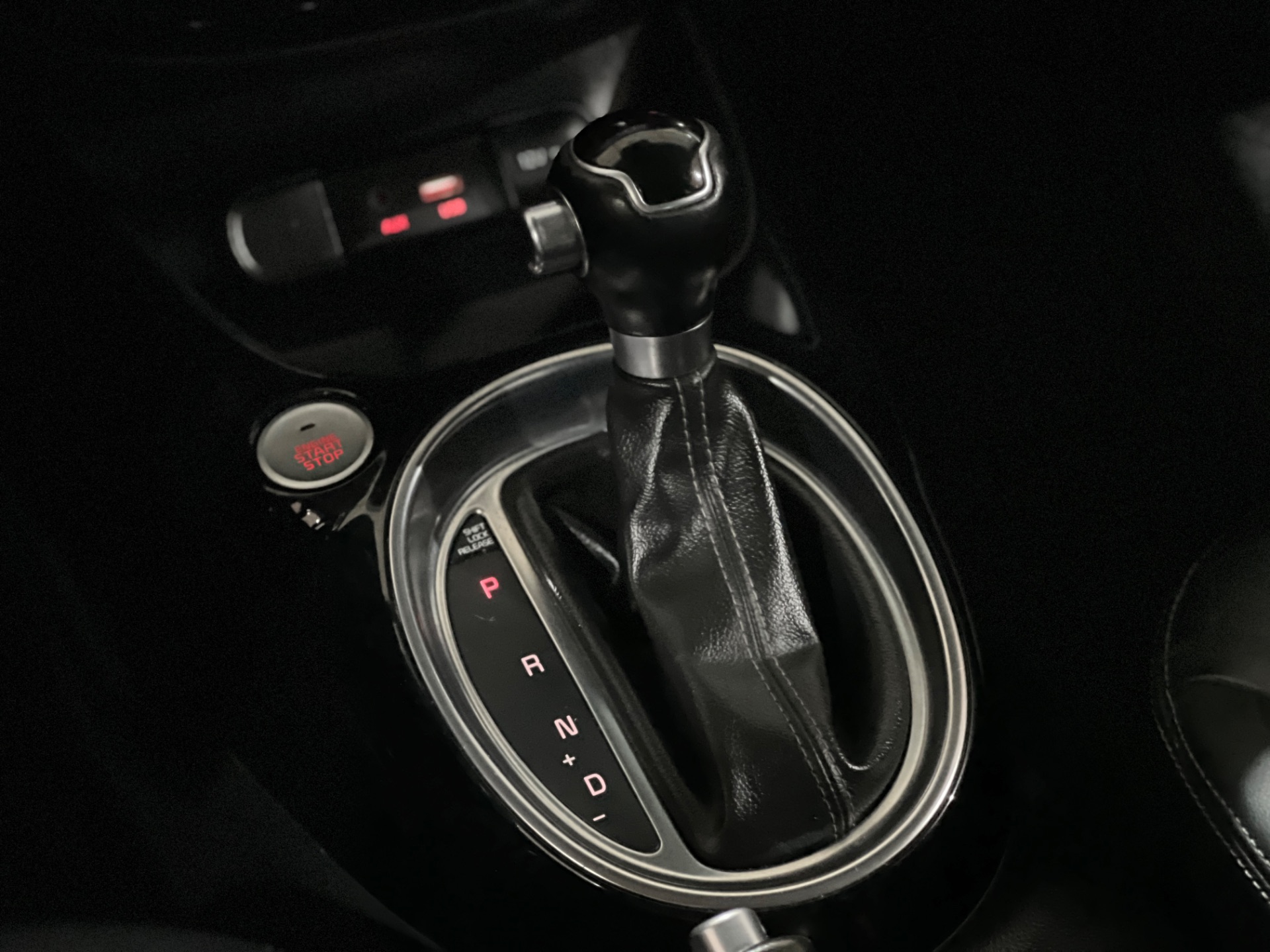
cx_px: 635
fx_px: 2825
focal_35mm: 77
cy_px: 476
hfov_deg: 25.3
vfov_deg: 19.1
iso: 2000
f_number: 2.8
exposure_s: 1/15
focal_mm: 9
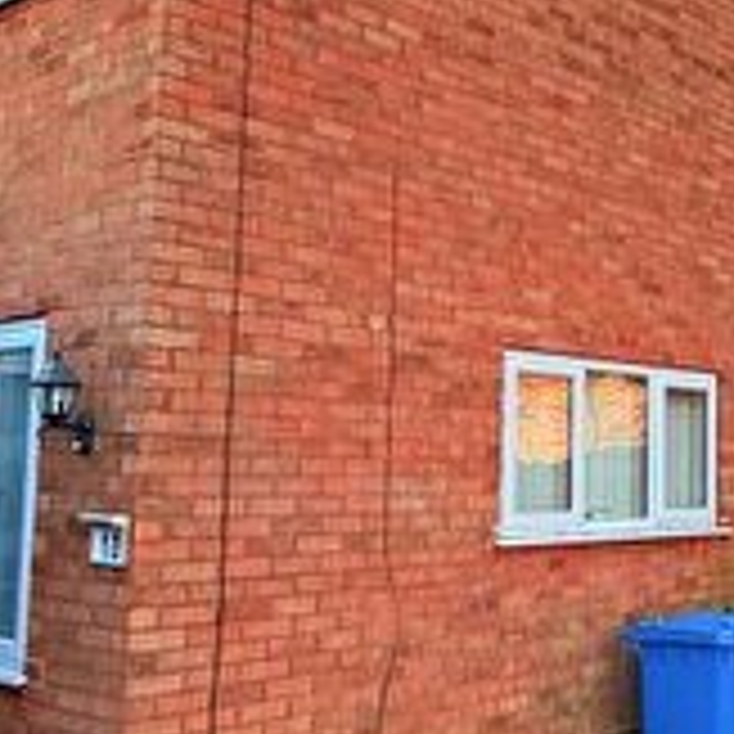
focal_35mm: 53
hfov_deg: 31.0
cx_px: 630
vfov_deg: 32.1
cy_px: 308
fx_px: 1271
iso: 64
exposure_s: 1/336
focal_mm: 2.22
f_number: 2.2
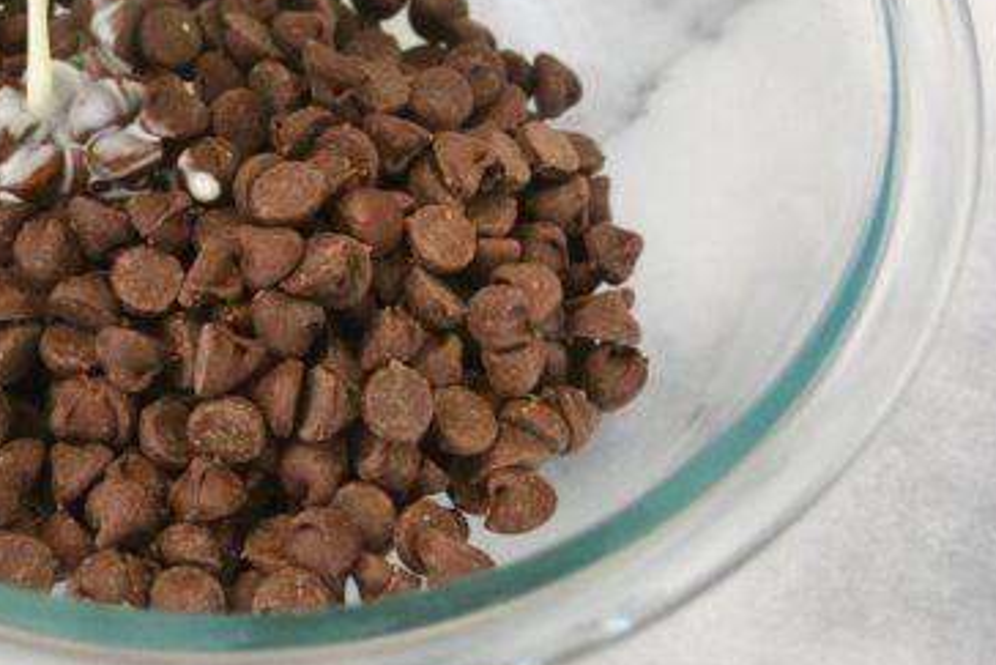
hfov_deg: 23.8
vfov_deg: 16.2
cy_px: 153
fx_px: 2325
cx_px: 197
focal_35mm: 84
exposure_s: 1/60
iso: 1800
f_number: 5
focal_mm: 34
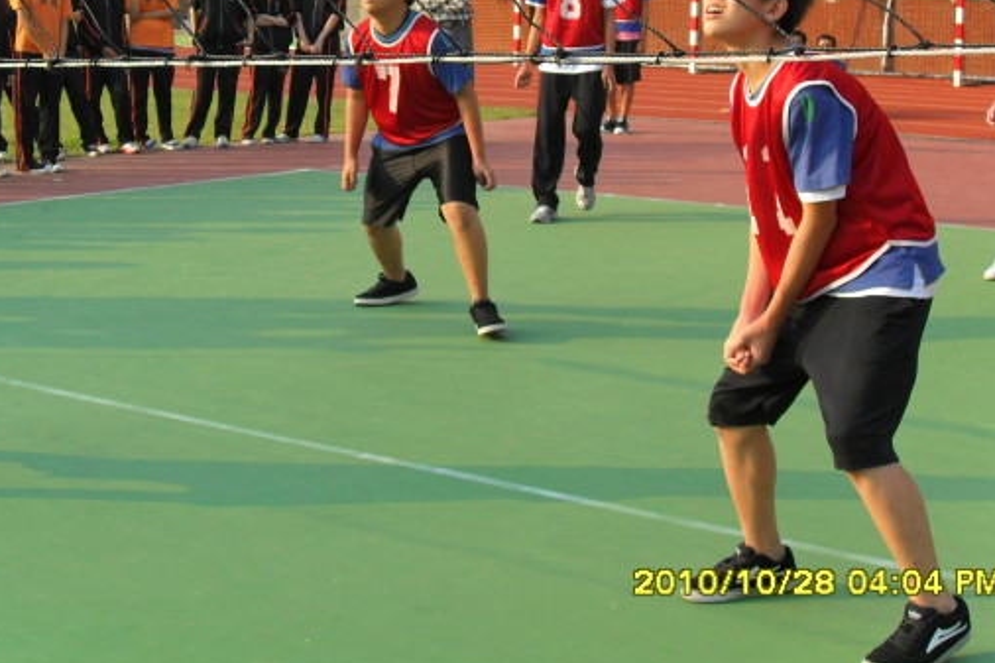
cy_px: 201
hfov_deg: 25.7
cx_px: 431
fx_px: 2183
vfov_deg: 17.2
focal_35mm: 79
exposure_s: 1/350
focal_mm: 10.5
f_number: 3.7
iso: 100
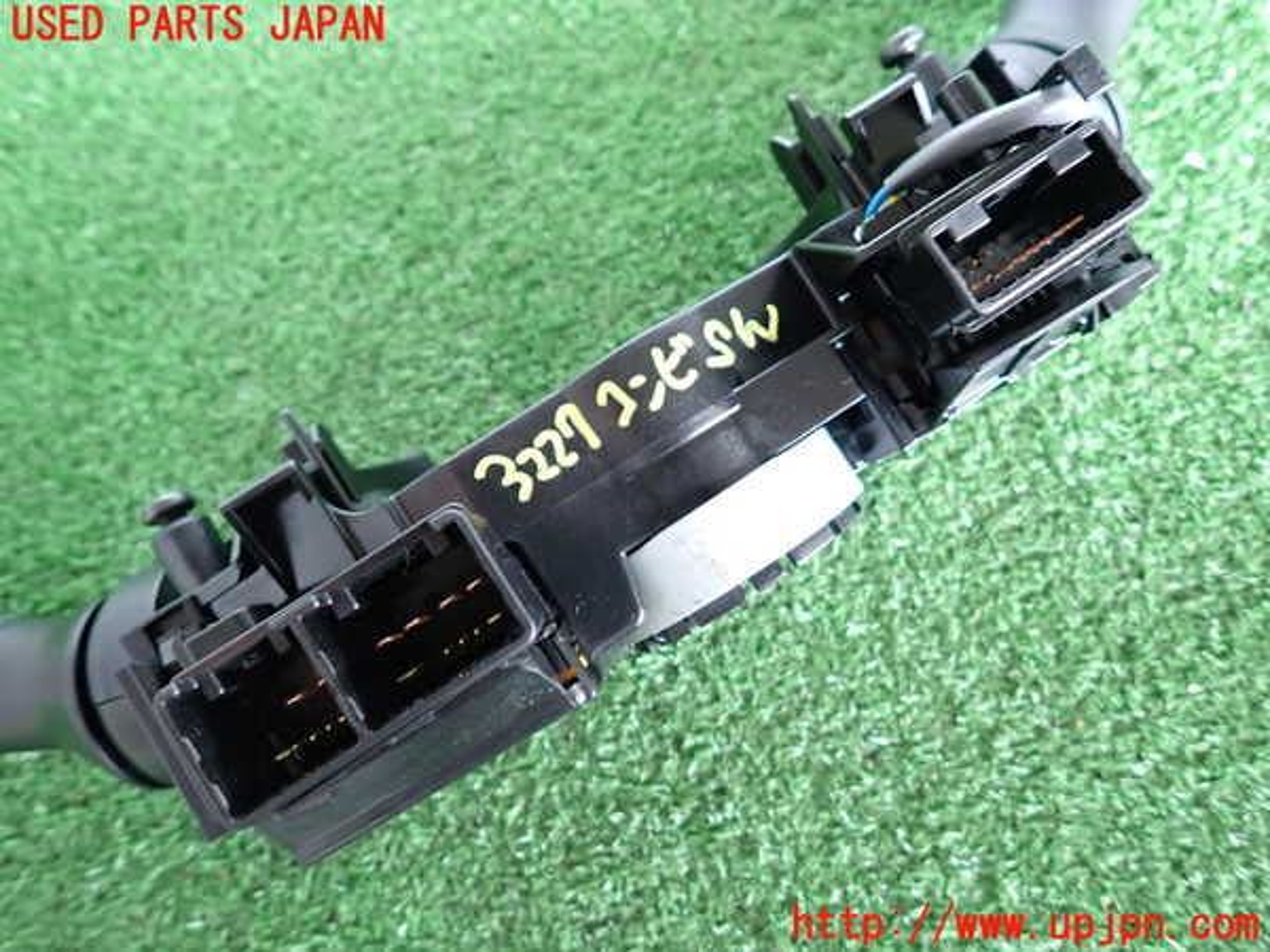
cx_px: 635
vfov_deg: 54.9
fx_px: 917
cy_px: 476
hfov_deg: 69.4
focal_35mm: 25
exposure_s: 1/30
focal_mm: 4.5
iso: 400
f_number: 2
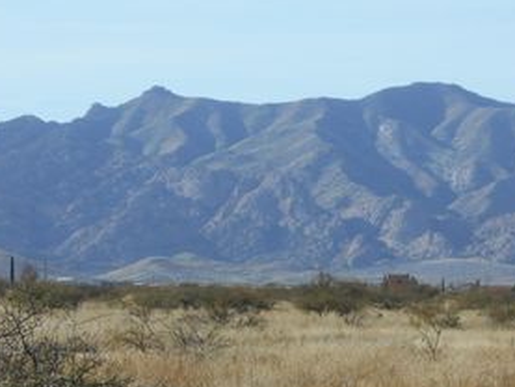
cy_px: 308
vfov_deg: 7.3
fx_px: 3007
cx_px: 262
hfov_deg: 9.8
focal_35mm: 202
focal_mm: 20.1
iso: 80
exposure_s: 1/500
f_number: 6
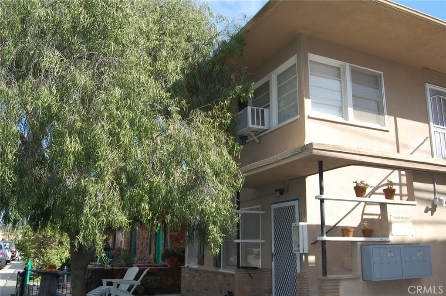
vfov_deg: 39.8
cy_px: 148
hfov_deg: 57.3
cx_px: 223
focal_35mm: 33
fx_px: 408
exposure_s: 1/500
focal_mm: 22
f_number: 5.6
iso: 250
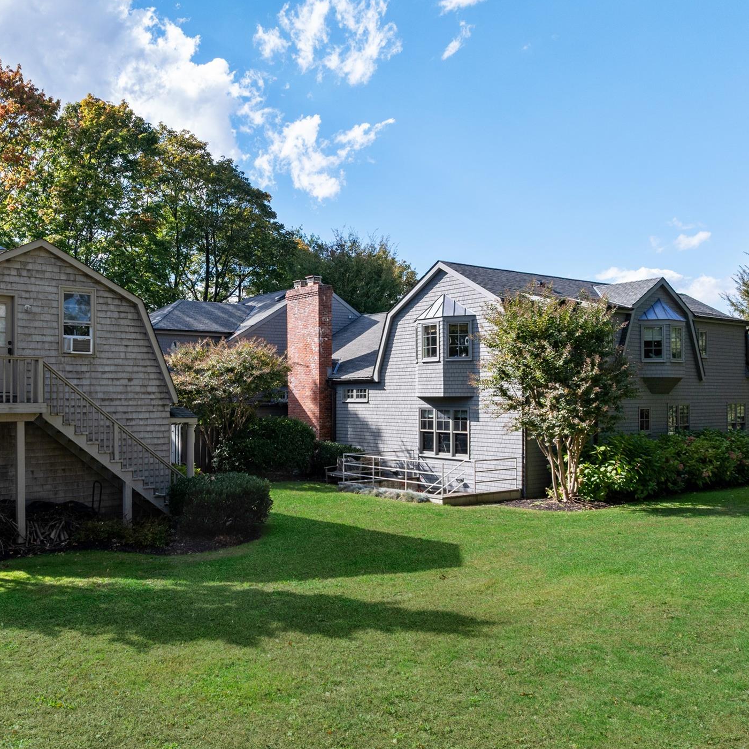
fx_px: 759
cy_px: 399
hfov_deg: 52.1
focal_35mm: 31
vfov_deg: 52.5
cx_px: 296
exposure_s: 1/320
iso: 100
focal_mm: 12.29
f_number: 5.6
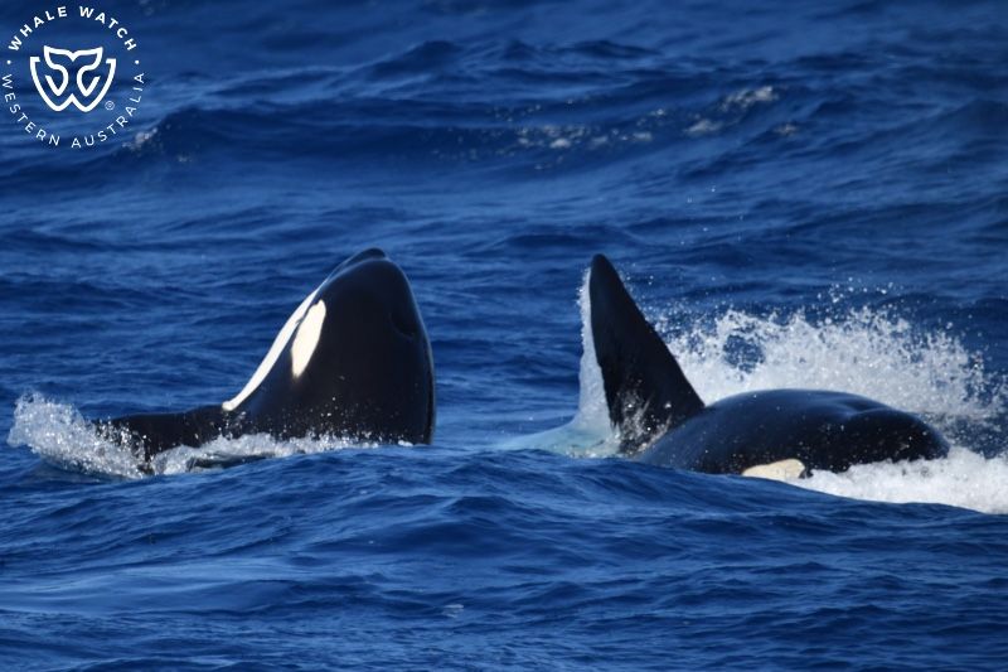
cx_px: 504
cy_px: 336
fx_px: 16795
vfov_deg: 2.3
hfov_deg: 3.4
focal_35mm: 600
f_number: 6.3
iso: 1100
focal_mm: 600
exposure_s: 1/8000
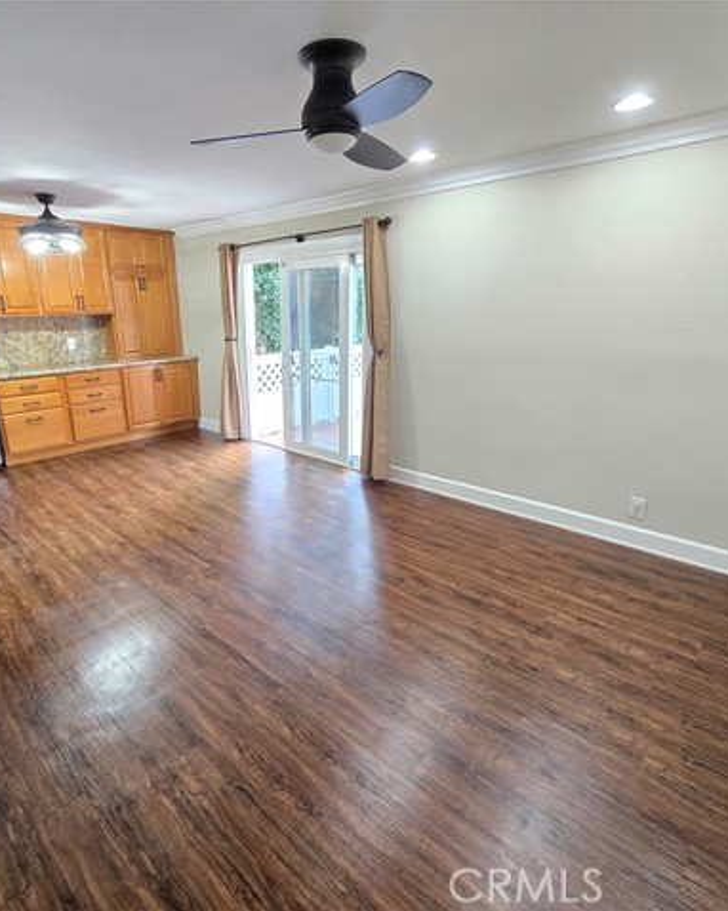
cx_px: 313
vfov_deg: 89.7
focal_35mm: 17
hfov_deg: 76.5
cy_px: 456
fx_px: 458
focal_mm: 2.2
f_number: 2.2
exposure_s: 1/60
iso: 640
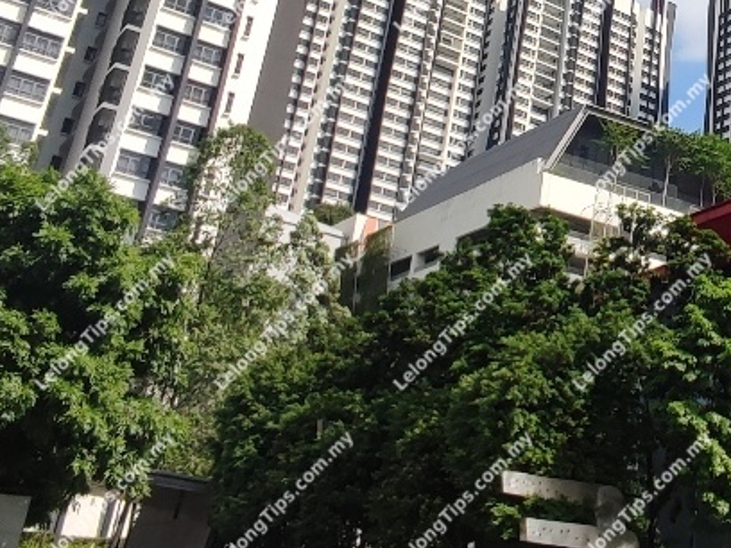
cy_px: -4
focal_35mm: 49
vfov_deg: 27.9
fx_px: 1035
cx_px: 775
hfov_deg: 34.4
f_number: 2.2
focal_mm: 1.65
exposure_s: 1/1401
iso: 50
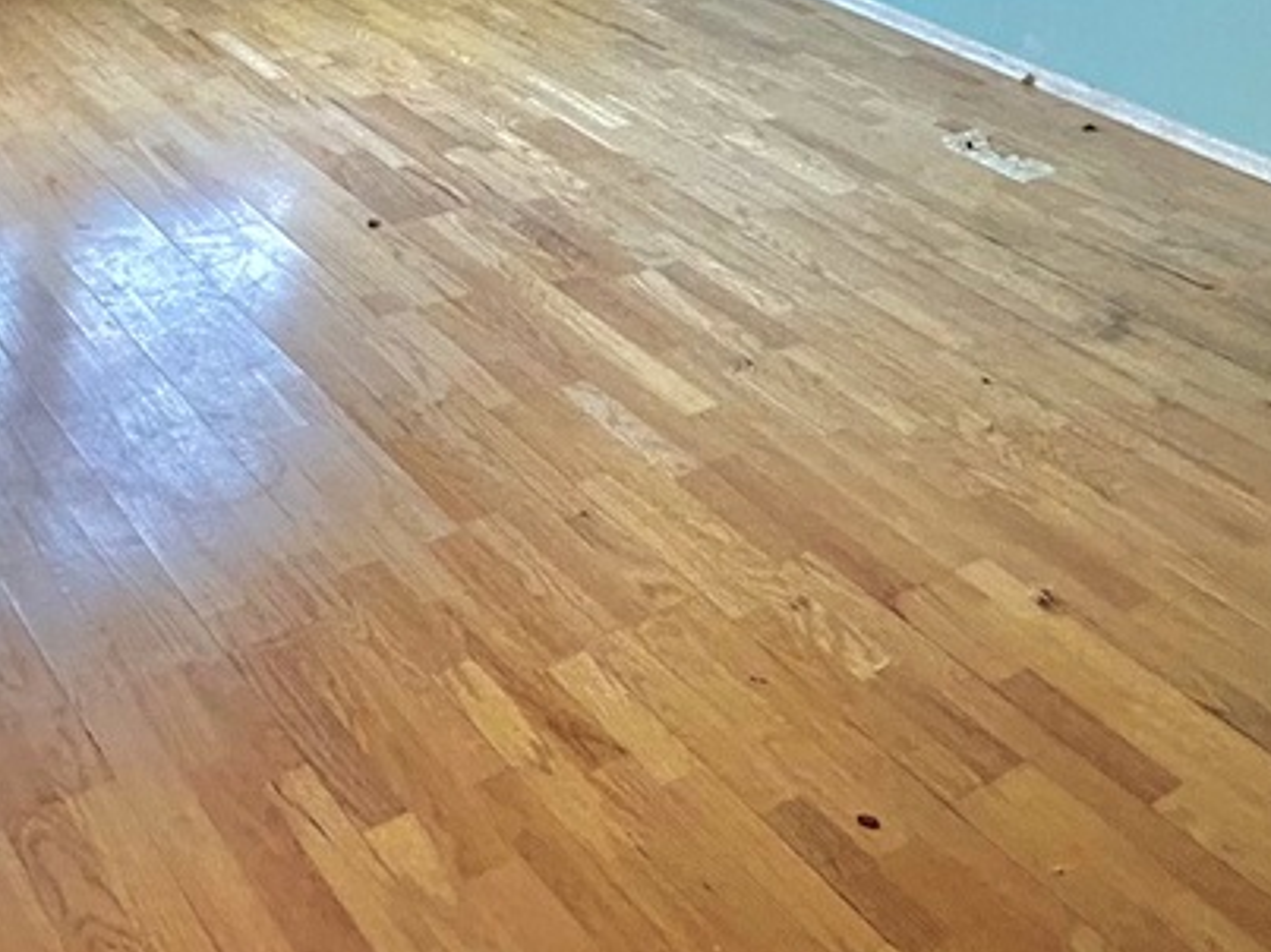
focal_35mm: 50
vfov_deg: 23.9
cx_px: 448
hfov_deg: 37.9
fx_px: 1835
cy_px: -419
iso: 640
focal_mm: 2.22
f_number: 2.2
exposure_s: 1/60
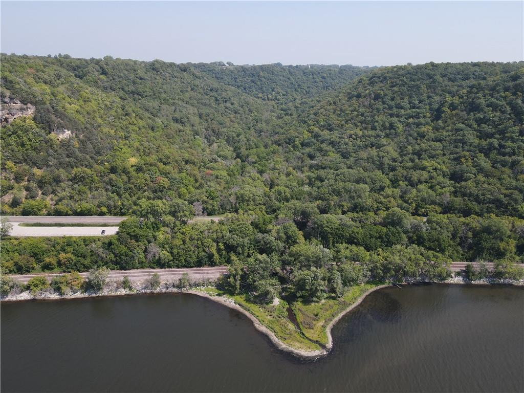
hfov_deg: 71.6
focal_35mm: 24
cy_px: 196
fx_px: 363
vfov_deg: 56.8
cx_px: 262
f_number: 2.8
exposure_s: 1/400
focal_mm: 4.5
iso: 100
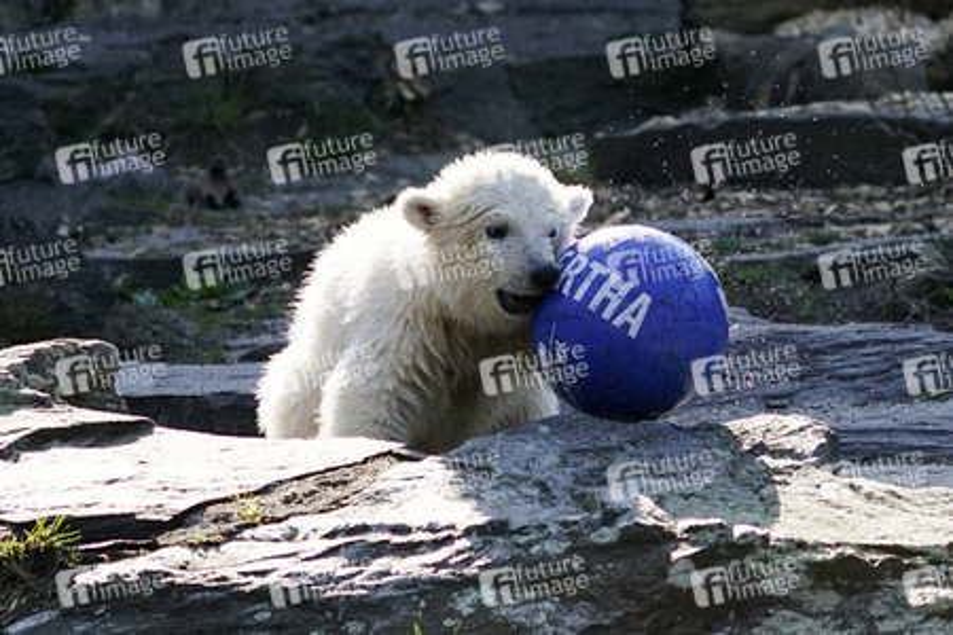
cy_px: 318
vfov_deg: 6.9
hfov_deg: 10.3
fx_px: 5294
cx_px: 476
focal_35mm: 200
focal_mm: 200
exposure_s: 1/2000
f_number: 5
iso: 640
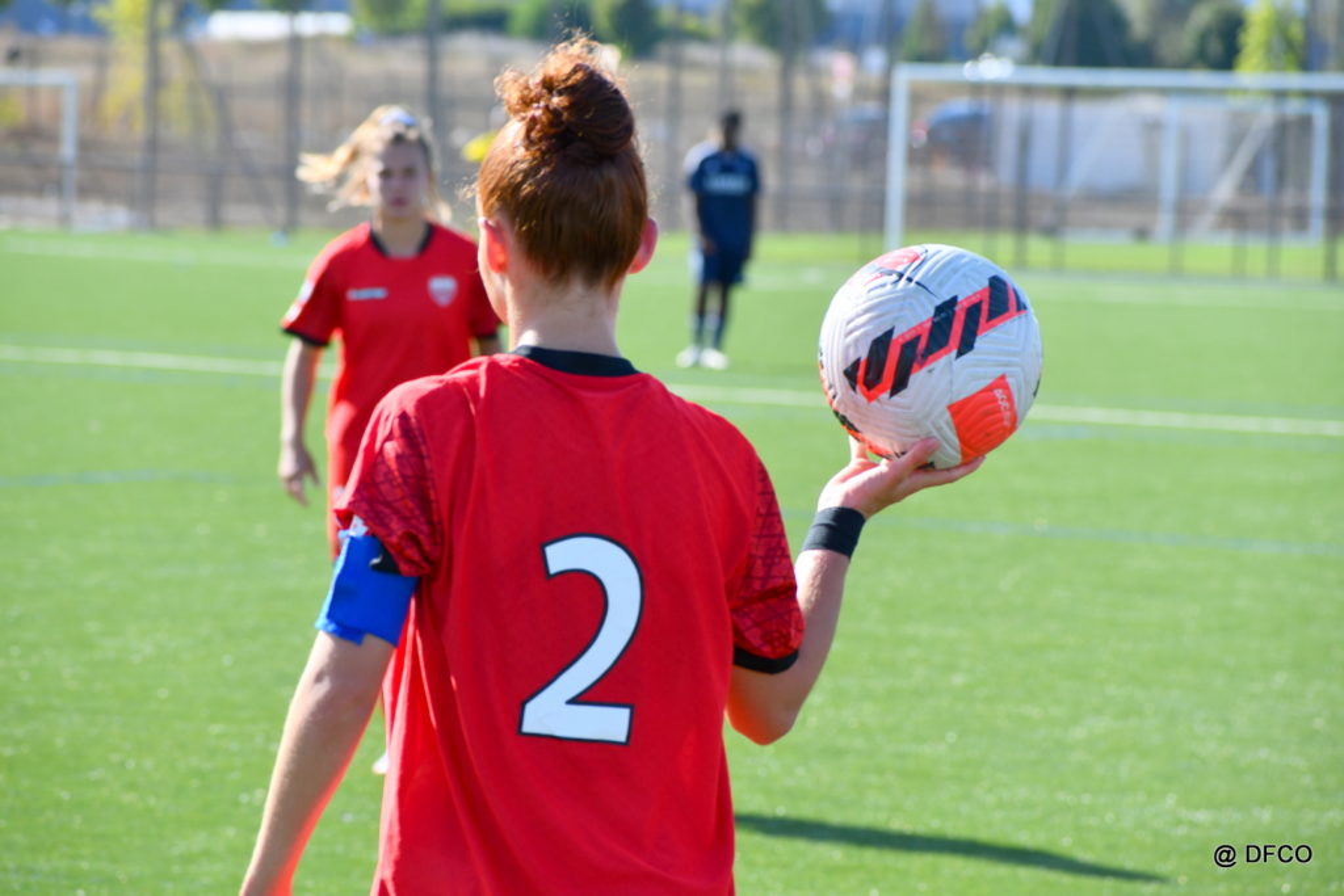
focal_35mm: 217
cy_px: 448
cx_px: 672
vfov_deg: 6.3
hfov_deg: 9.5
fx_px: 8102
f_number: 7.1
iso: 200
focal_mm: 145
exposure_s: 1/500
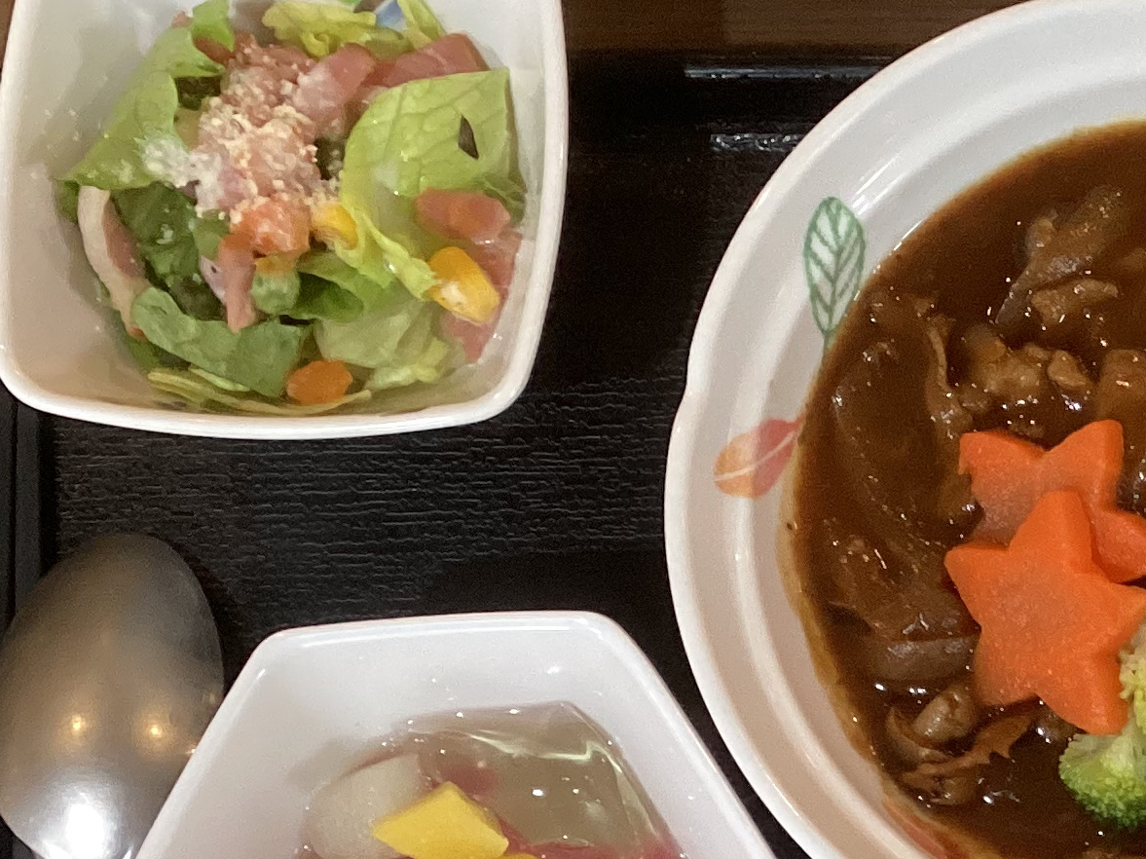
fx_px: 2846
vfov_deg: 16.7
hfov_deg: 21.7
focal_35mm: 86
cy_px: 893
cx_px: 1209
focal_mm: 3.3
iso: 250
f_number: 2.4
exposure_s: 1/60
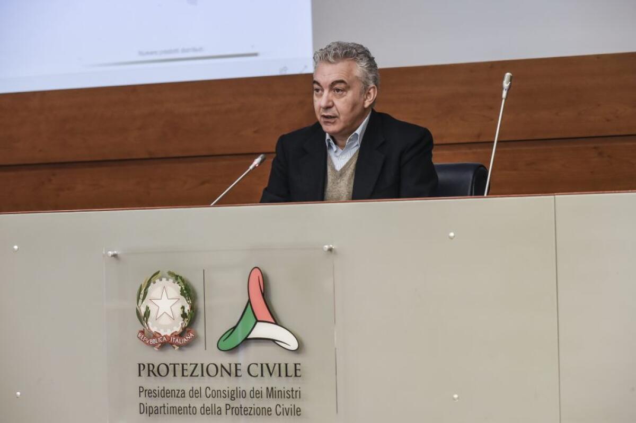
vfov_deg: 10.2
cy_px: 212
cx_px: 318
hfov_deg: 15.2
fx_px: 2384
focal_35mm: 135
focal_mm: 135
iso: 3200
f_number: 5.6
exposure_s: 1/125
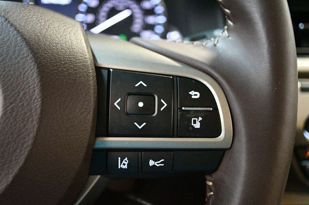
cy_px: 102
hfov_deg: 46.4
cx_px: 154
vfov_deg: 31.9
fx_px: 360
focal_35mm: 42
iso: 11400
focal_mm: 28
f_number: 4.5
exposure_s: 1/60
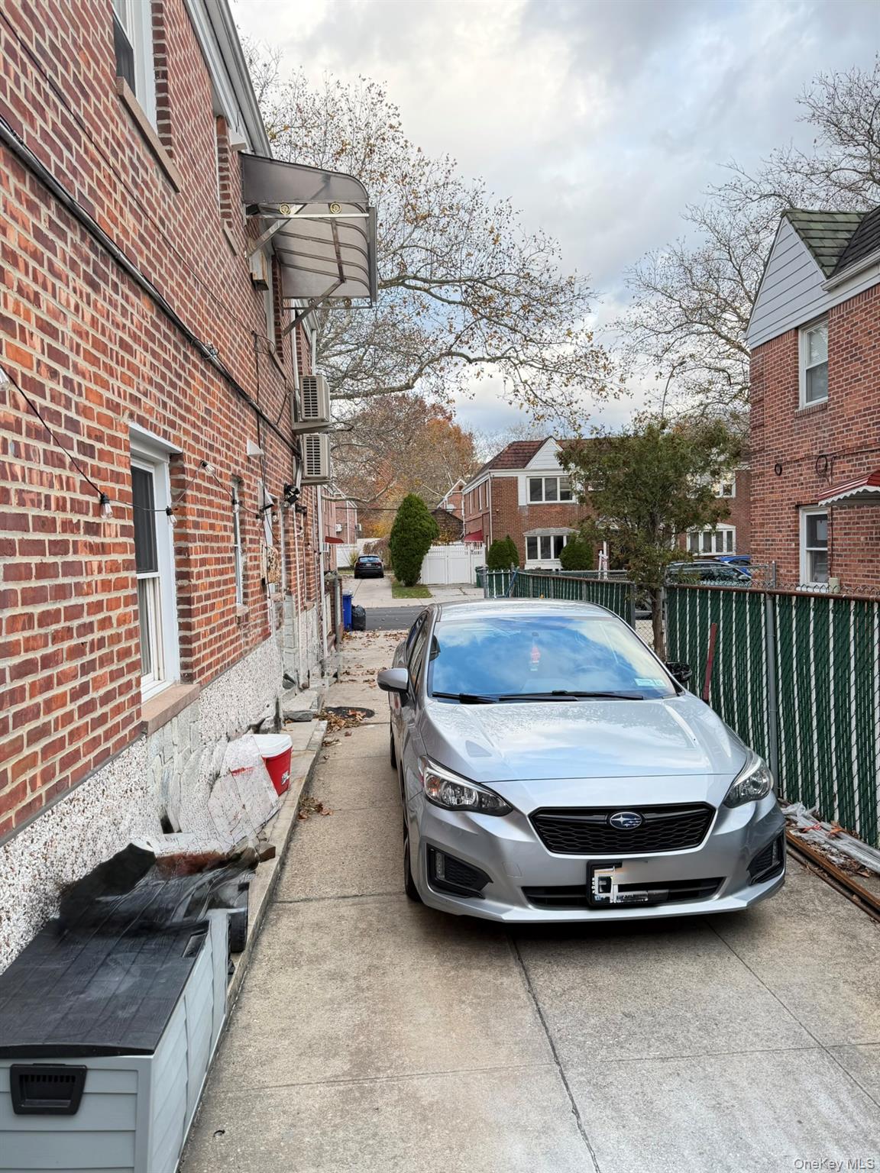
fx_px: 813
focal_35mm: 24
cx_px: 440
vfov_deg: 71.6
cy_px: 586
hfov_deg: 56.8
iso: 80
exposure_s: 1/206
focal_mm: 6.76
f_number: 1.78
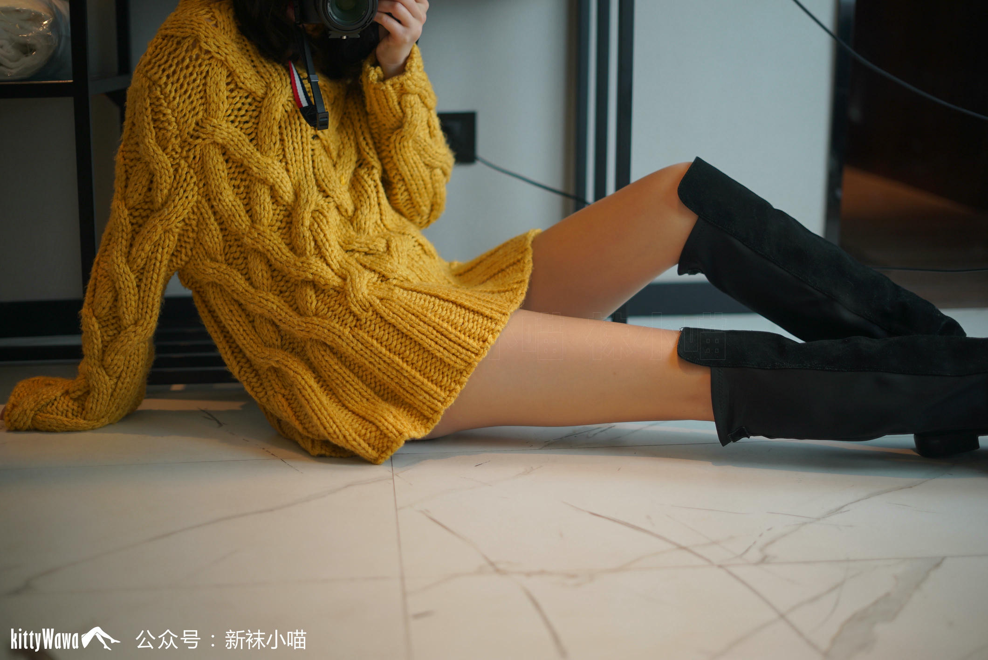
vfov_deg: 27.0
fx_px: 1373
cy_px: 330
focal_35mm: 50
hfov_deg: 39.6
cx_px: 494
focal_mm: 50
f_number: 1.8
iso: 100
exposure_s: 1/60
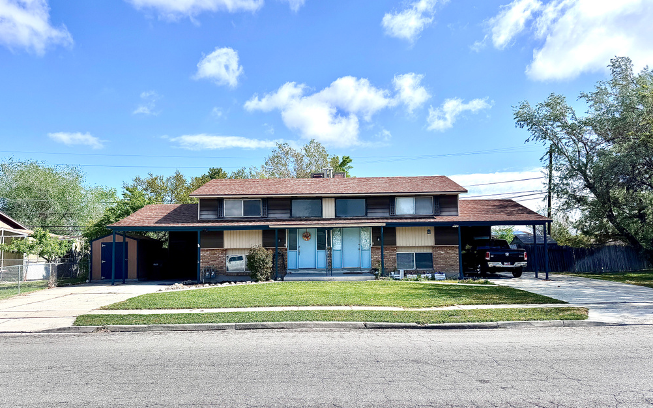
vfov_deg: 47.6
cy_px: 216
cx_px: 325
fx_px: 463
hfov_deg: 70.4
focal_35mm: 26
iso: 80
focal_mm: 6.76
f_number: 1.78
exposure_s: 1/5348
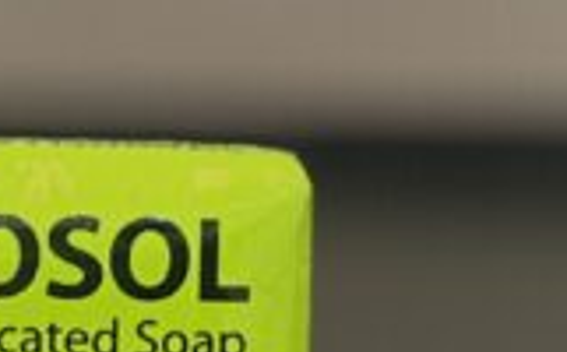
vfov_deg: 4.3
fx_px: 4705
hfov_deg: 6.8
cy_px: 18
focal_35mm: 305
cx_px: -180
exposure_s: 1/25
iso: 400
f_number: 2.8
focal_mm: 9
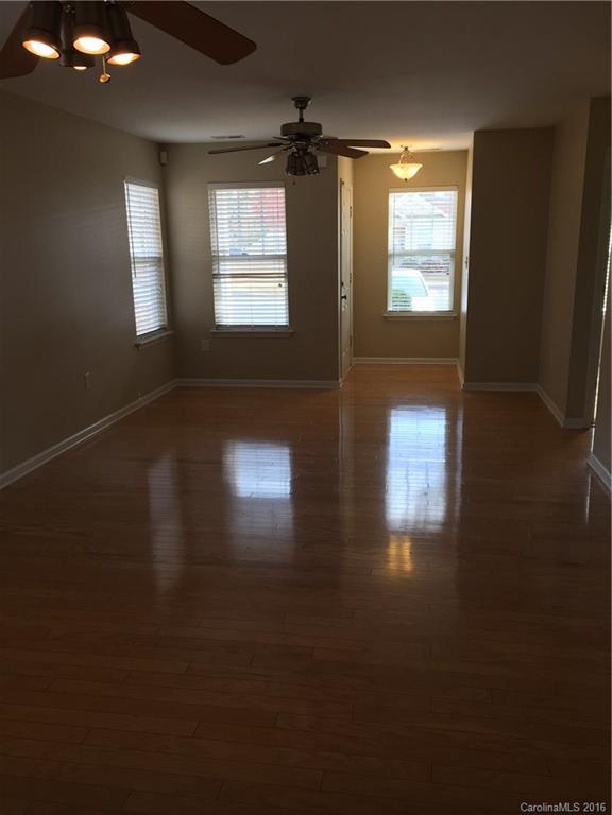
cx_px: 306
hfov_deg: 48.2
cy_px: 408
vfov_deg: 61.7
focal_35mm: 29
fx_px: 684
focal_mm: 4.15
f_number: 2.2
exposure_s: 1/60
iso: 40
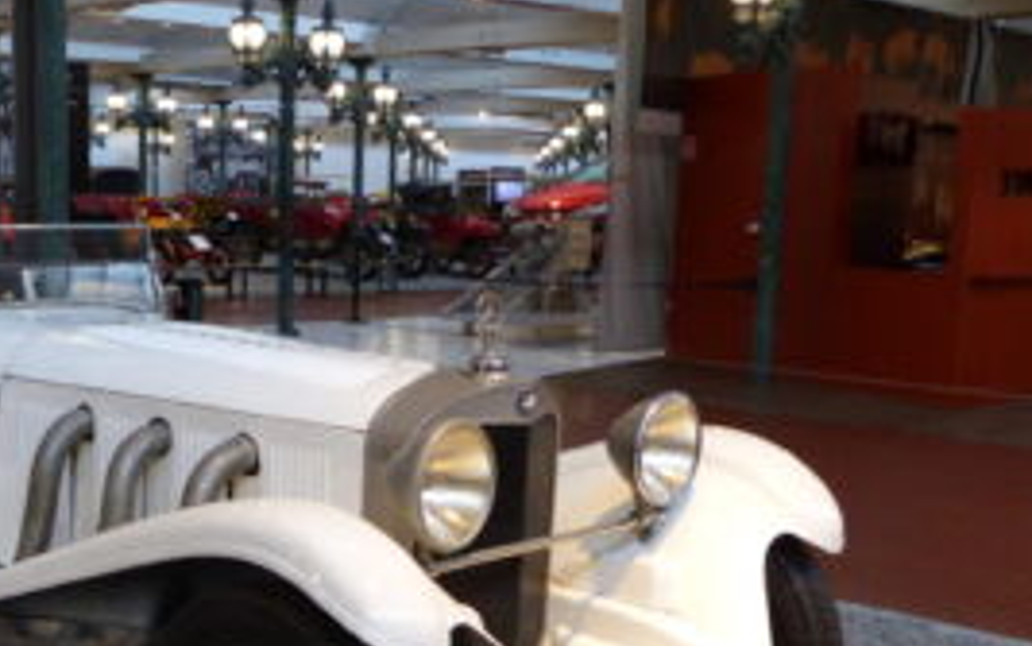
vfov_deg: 23.6
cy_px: 530
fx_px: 1519
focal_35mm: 54
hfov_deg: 36.9
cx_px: 294
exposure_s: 1/60
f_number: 2.8
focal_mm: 5.9
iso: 400
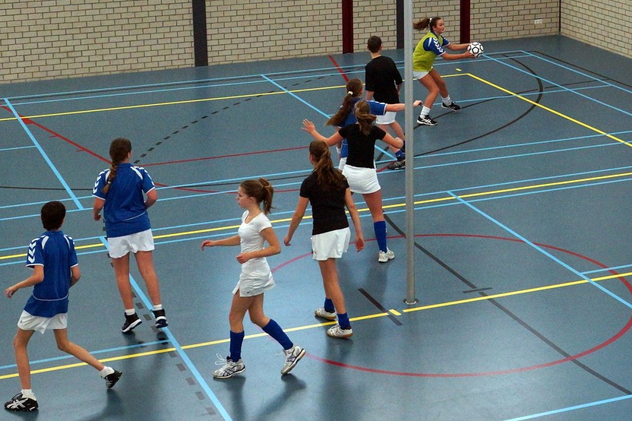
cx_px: 270
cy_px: 170
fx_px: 842
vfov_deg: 28.0
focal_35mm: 48
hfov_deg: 41.0
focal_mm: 26
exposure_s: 1/320
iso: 1600
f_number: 4
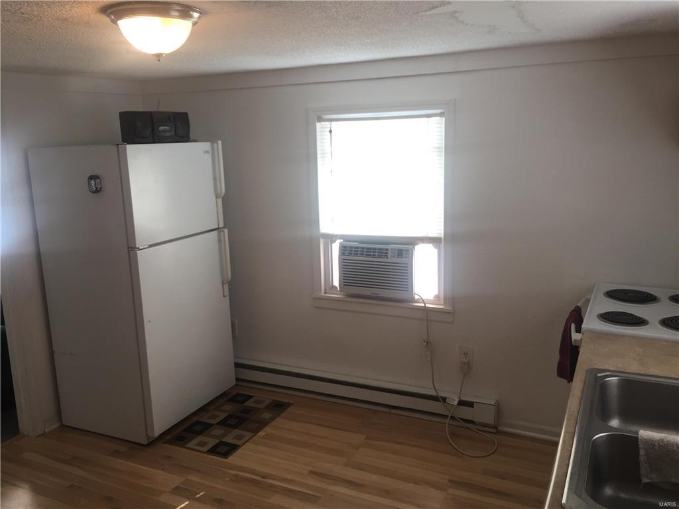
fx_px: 569
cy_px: 254
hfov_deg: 61.7
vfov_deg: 48.2
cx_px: 340
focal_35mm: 29
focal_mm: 4.15
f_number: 2.2
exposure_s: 1/60
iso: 40
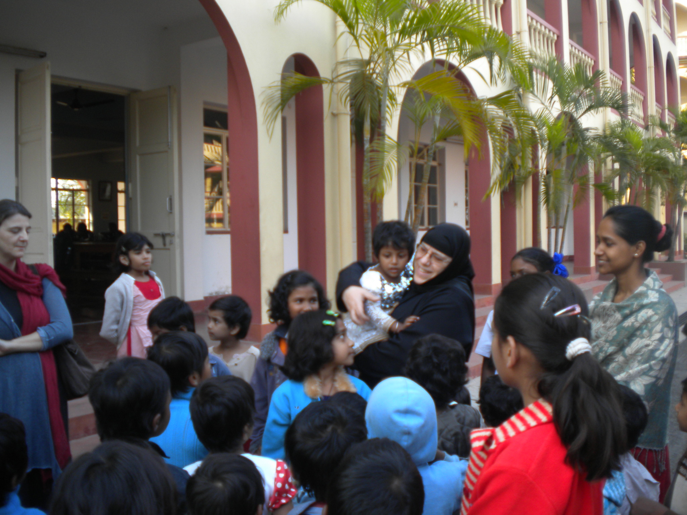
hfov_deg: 52.6
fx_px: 695
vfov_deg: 40.7
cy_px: 258
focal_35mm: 35
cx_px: 344
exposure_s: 1/65.5
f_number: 3.1
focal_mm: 6.3
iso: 82
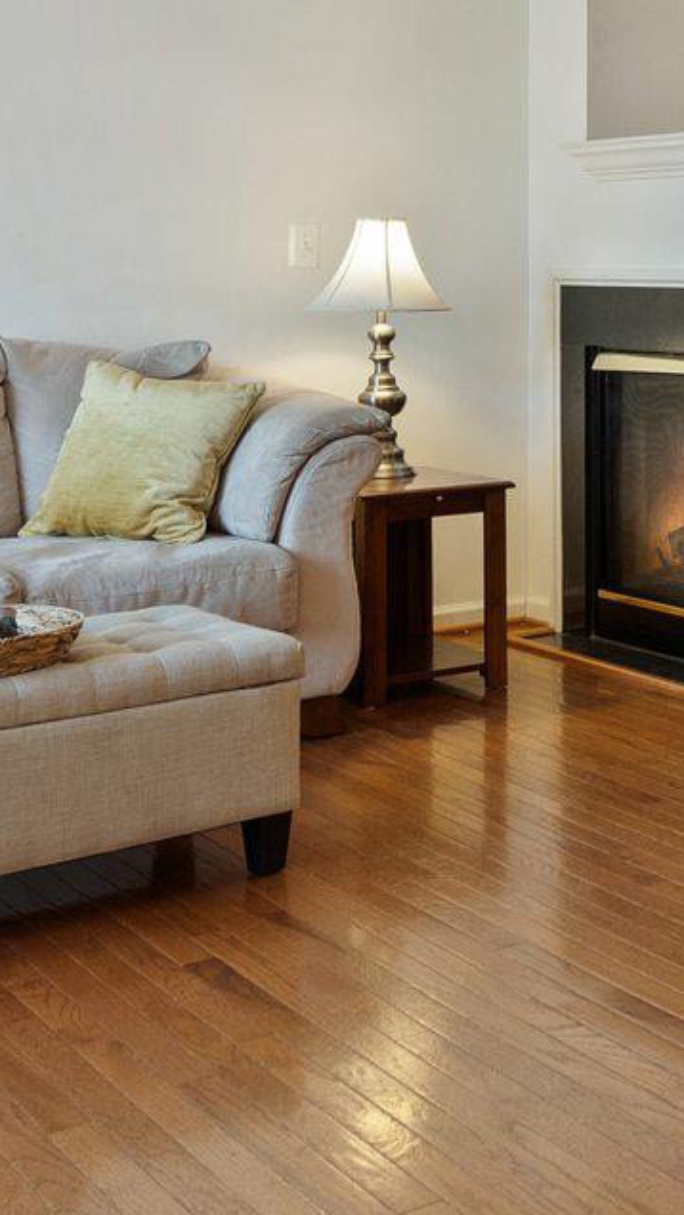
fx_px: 1740
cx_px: 930
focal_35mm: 54
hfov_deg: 20.1
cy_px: 324
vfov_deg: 37.7
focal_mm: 16
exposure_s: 1/4
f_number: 8
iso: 500
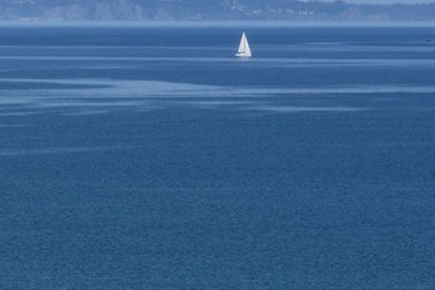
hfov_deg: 5.1
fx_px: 4734
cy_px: 402
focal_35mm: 392
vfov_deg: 3.5
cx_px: -600
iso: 400
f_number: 22
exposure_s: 1/250
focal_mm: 82
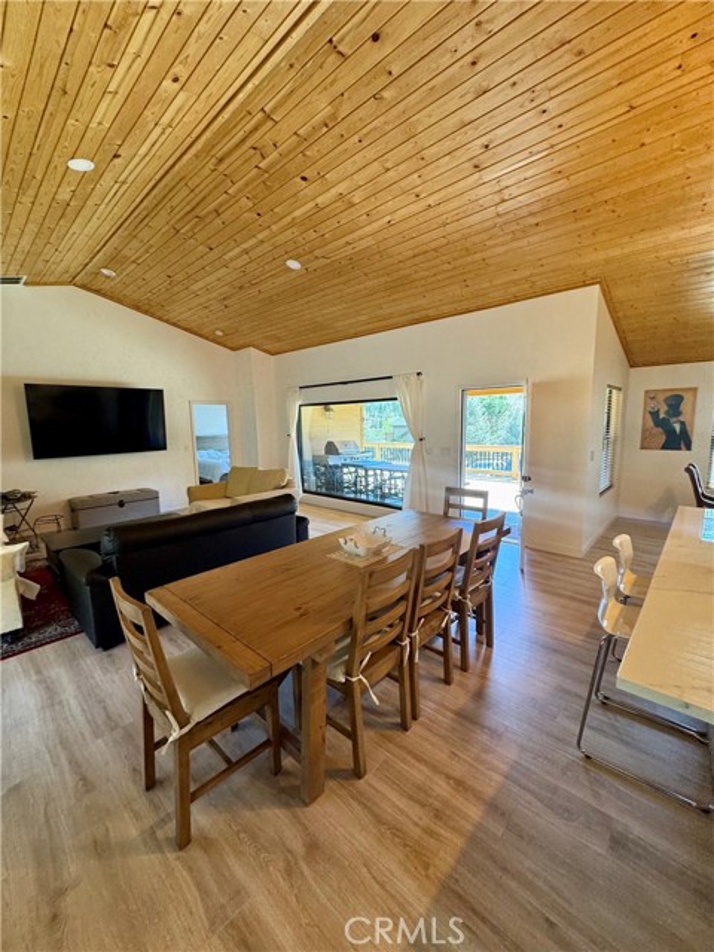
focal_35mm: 14
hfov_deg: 85.7
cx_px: 357
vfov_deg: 102.1
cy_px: 476
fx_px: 385
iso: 200
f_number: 2.2
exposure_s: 1/120
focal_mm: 2.22
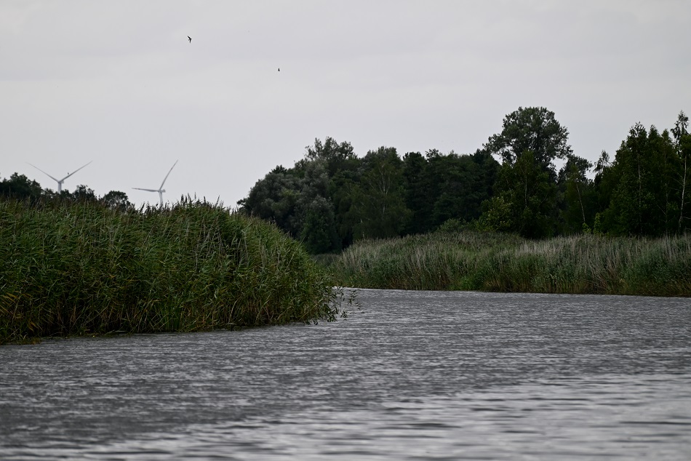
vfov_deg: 4.6
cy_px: 230
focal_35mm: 300
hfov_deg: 6.9
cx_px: 346
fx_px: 5760
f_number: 5.6
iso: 250
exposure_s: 1/500
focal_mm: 300
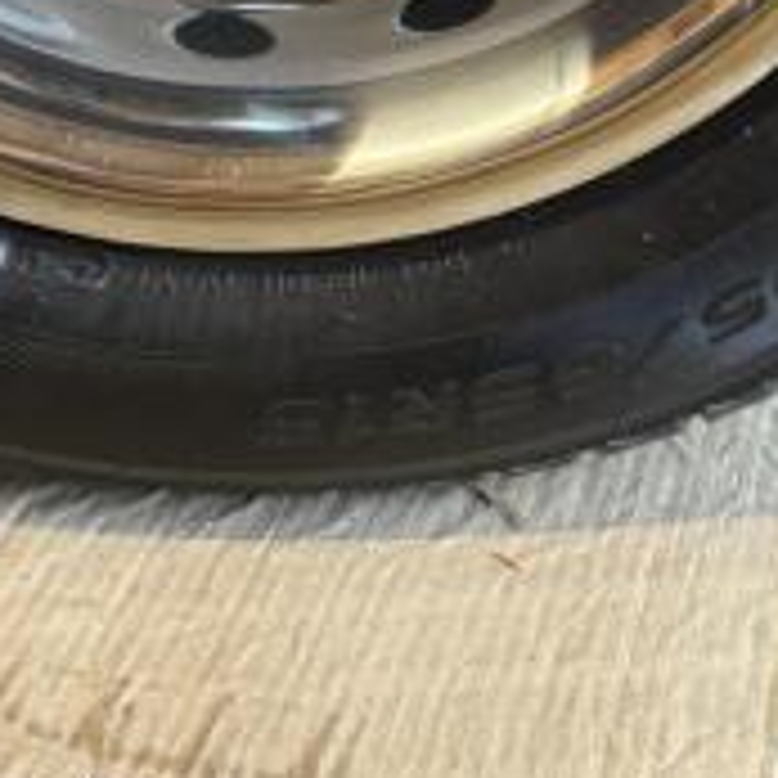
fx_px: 1805
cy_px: -155
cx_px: 283
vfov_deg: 22.4
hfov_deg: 24.2
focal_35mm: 71
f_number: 1.6
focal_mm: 5.96
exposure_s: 1/50
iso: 160
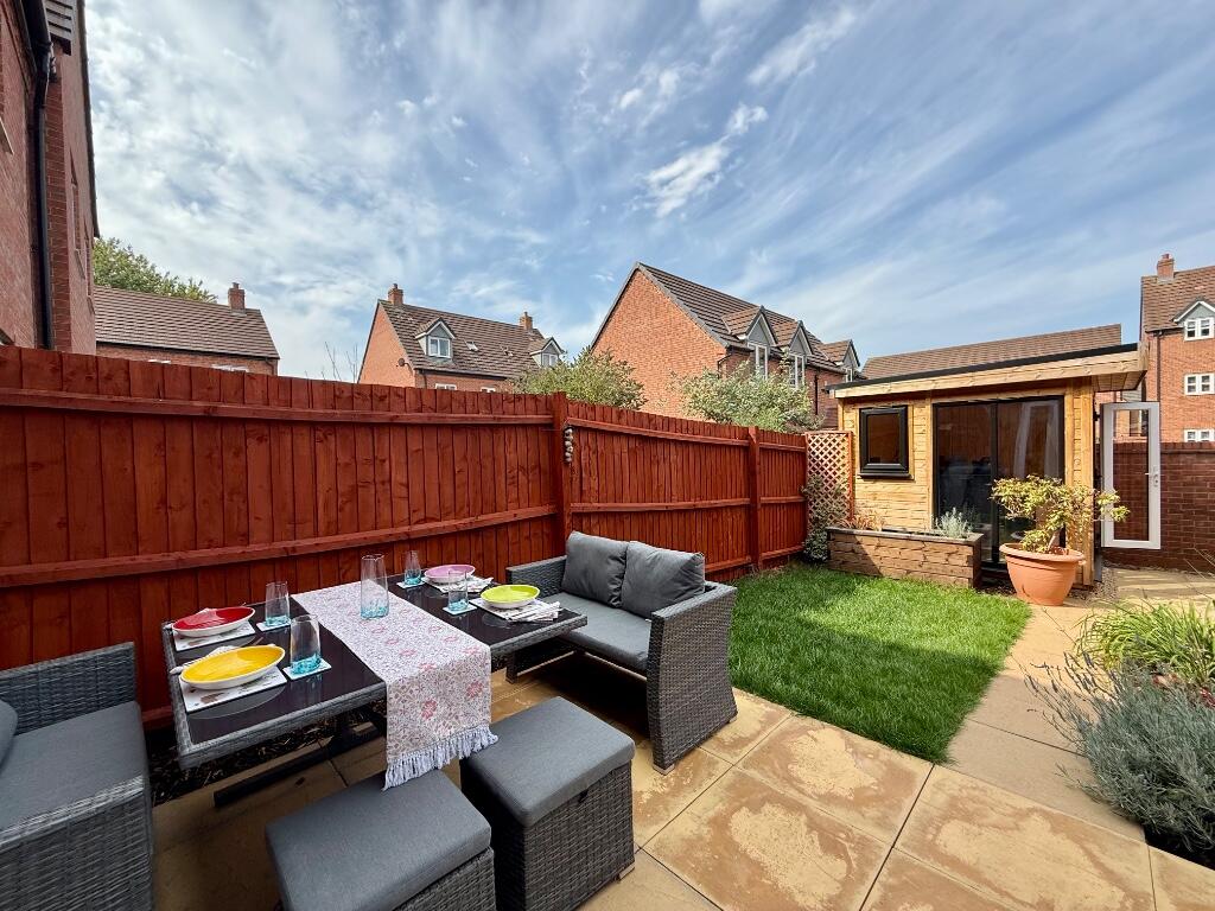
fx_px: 491
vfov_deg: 85.7
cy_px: 456
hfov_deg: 102.1
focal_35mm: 14
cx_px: 608
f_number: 2.2
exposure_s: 1/1105
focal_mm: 2.22
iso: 50
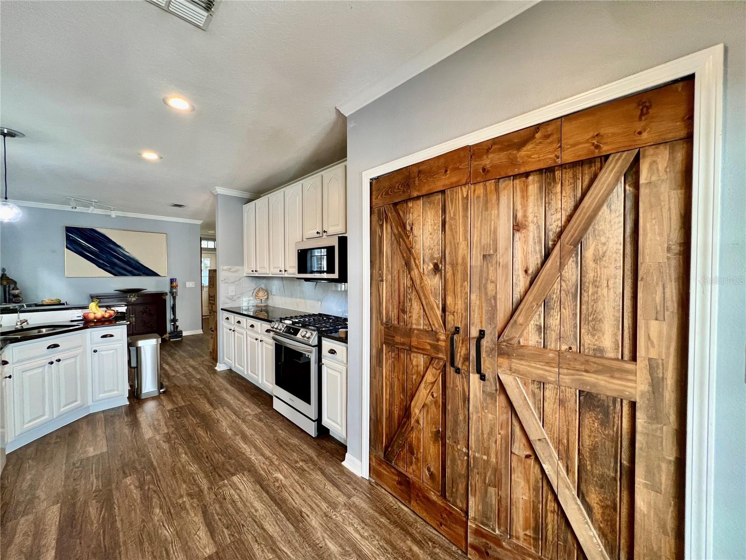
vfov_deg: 89.9
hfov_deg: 106.2
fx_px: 280
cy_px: 280
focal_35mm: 13
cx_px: 373
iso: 200
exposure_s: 1/60
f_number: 1.8
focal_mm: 1.57
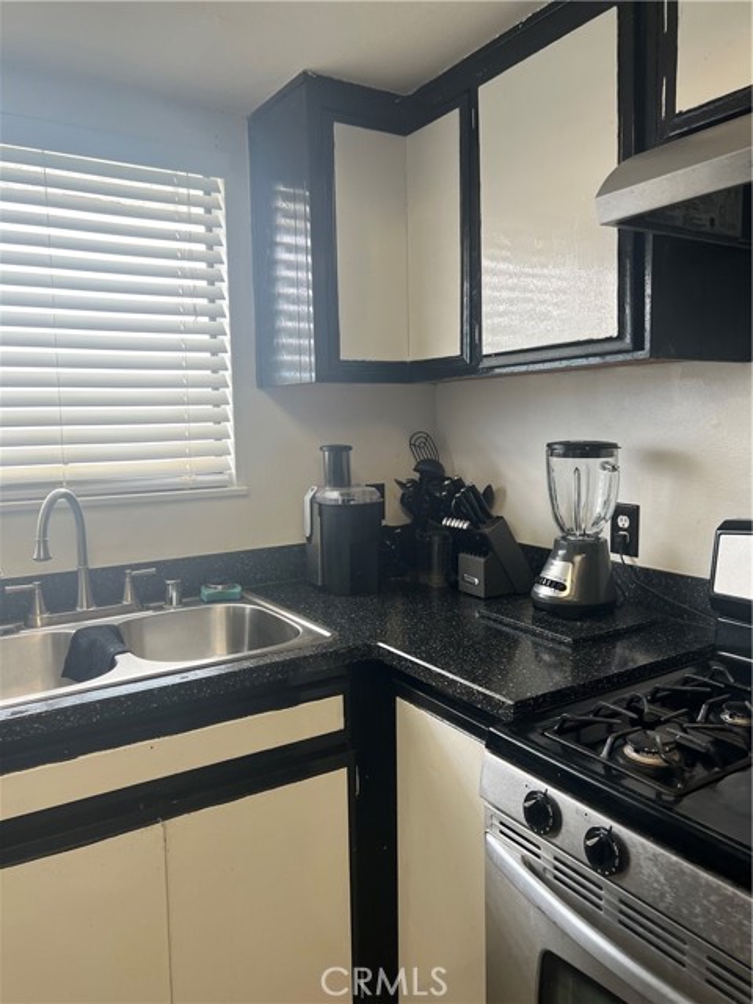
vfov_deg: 67.3
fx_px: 754
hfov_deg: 53.1
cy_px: 502
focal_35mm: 26
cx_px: 376
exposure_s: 1/170
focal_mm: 5.7
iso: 50
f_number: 1.5
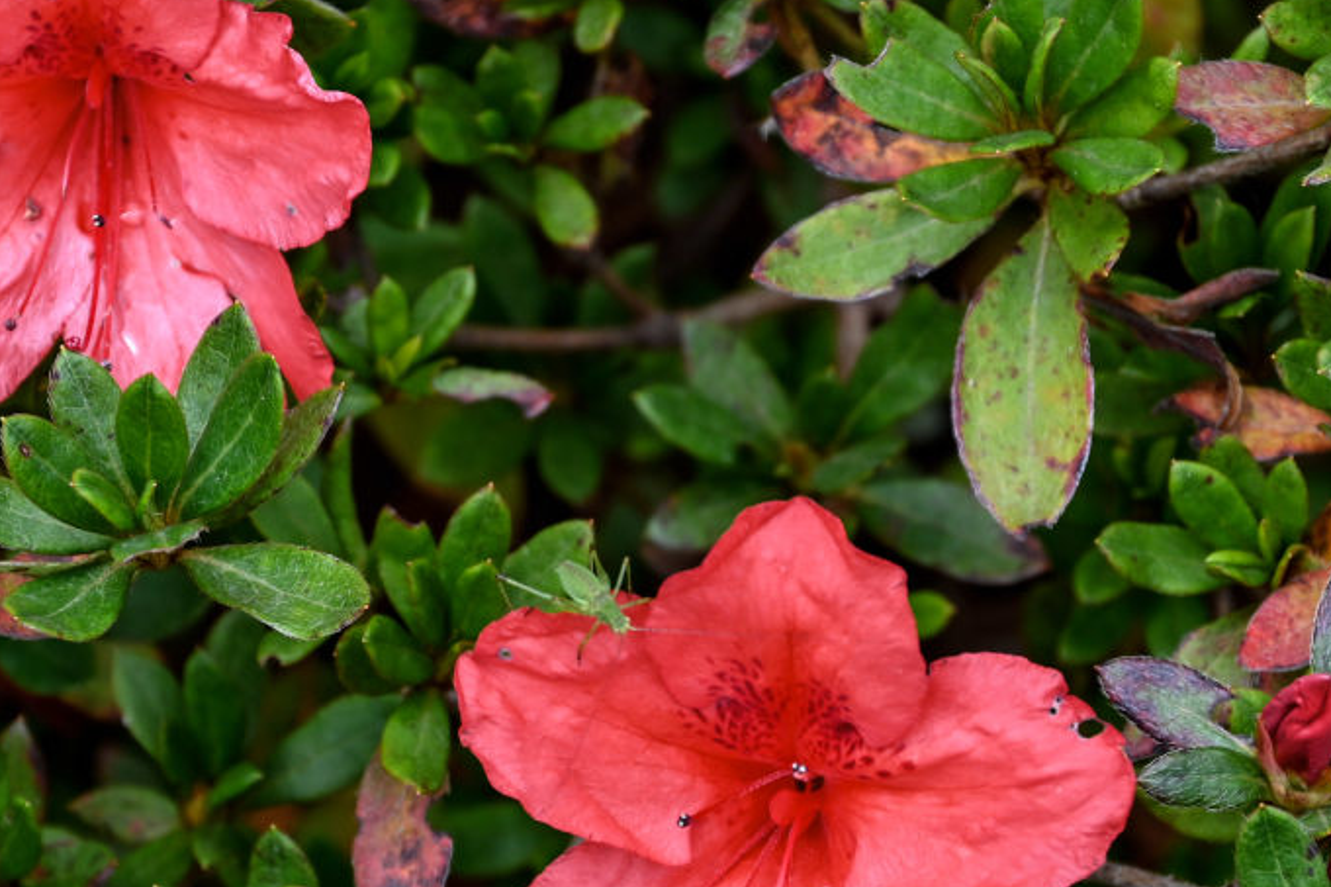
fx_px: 12715
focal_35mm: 344
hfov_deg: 6.0
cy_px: 488
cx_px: 464
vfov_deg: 4.0
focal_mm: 130
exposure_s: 1/250
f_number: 6.3
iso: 180
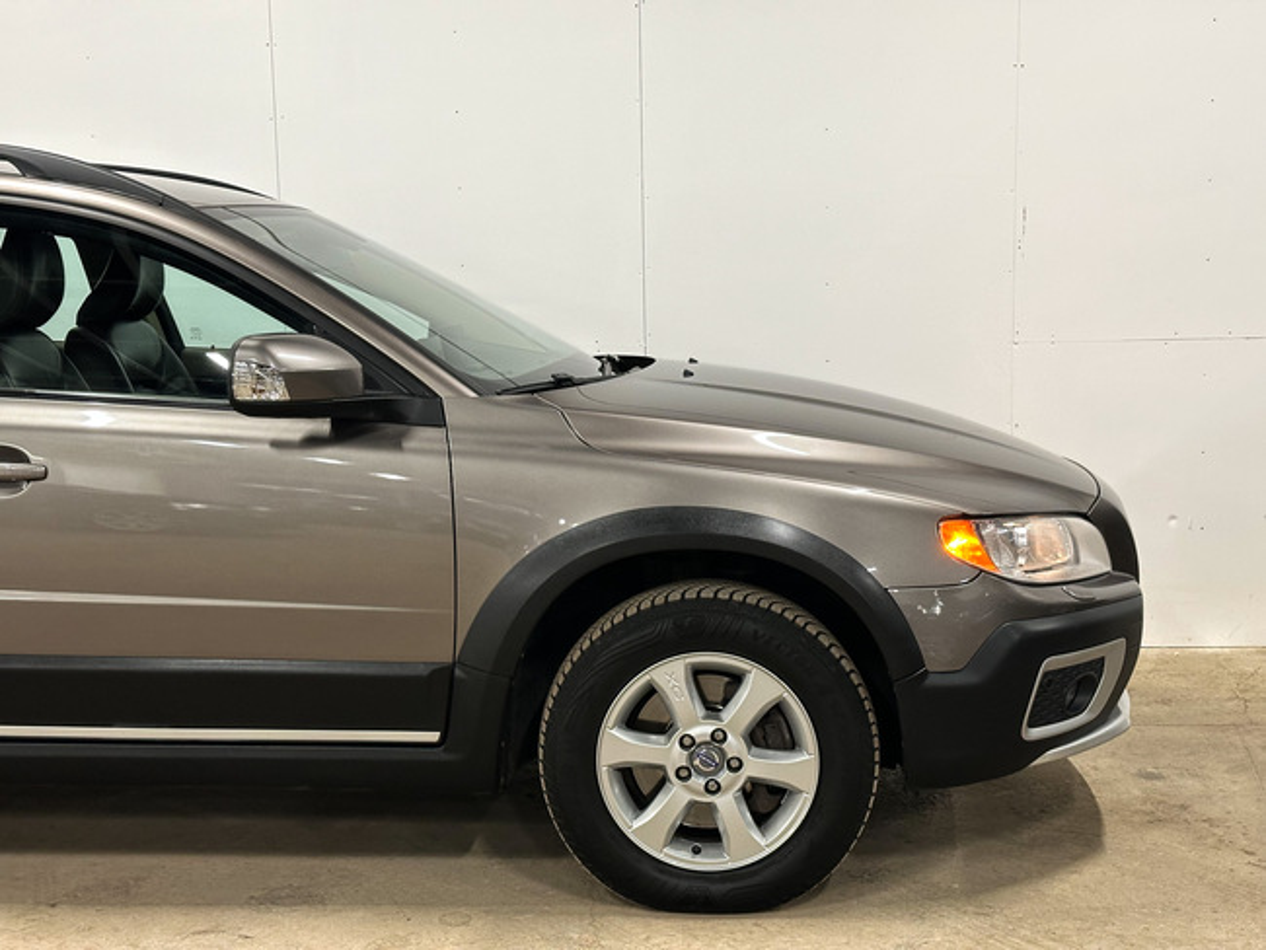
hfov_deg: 39.6
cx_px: 633
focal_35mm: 48
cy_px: 475
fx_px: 1756
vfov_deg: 30.3
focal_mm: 6.86
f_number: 1.8
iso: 160
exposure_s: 1/50
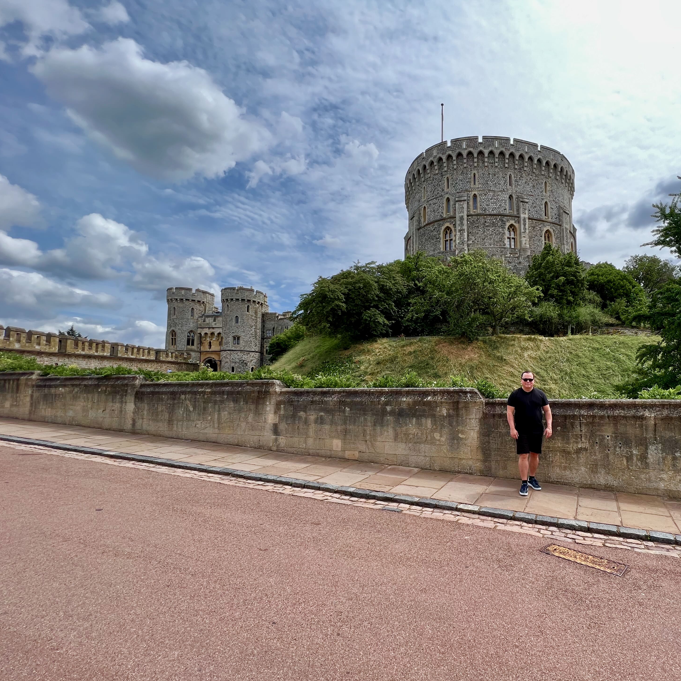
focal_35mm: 16
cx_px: 447
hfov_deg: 84.8
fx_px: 356
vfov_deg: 87.4
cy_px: 354
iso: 32
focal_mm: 1.57
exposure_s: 1/861
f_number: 1.8
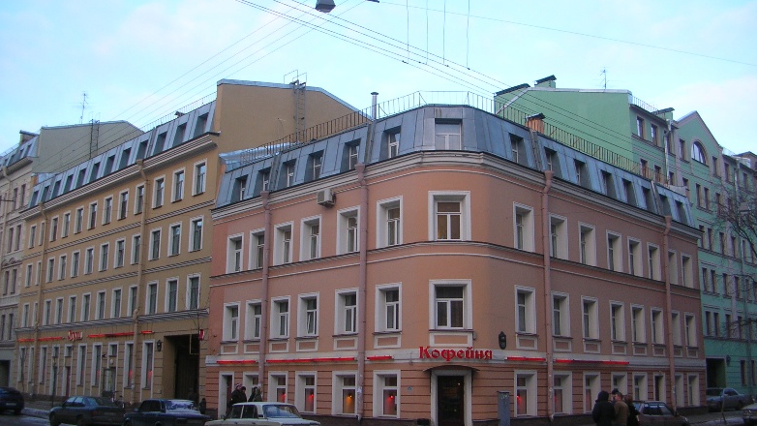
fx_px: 783
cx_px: 381
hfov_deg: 51.6
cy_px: 214
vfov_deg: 30.4
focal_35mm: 39
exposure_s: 1/76
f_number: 2.8
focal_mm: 5.8
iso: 50
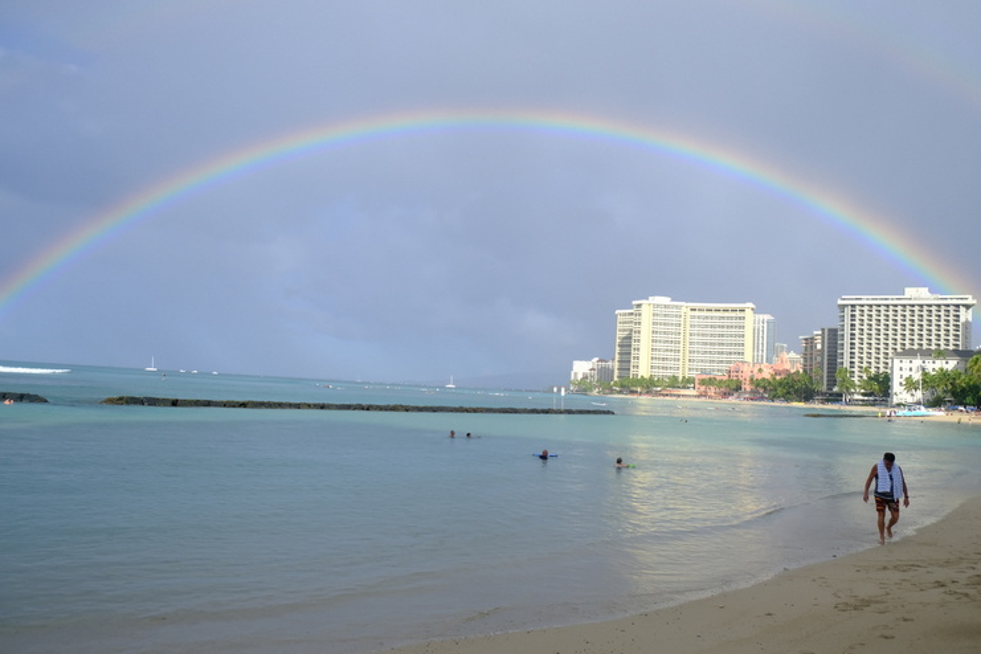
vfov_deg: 46.4
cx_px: 491
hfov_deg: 65.5
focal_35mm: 28
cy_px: 326
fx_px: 763
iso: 160
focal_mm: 18
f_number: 5.6
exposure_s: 1/500
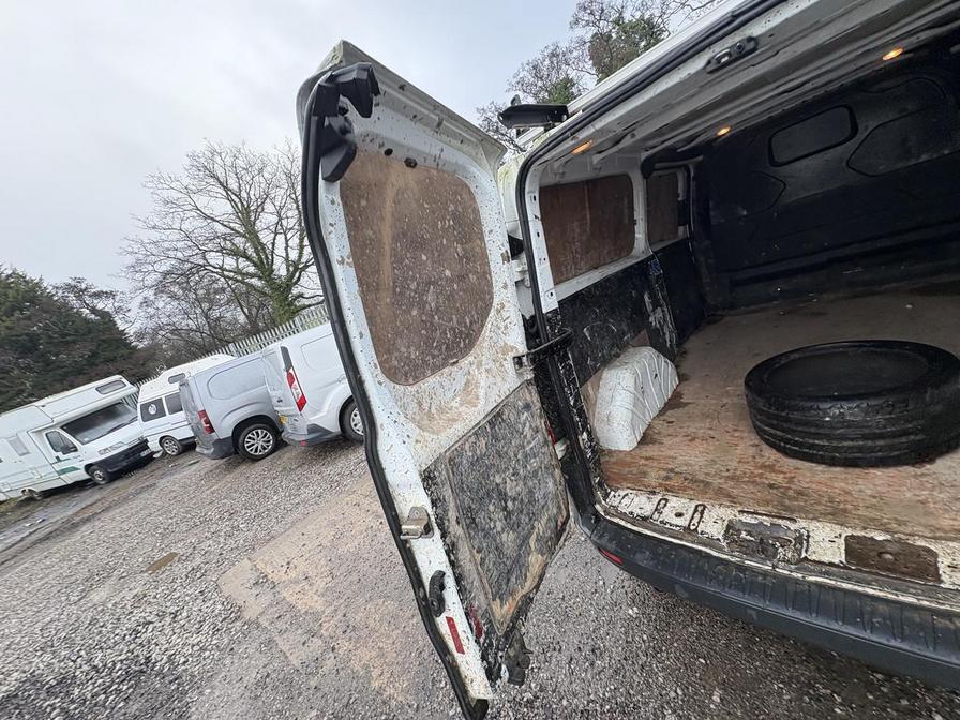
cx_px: 480
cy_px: 360
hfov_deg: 102.1
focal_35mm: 14
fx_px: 388
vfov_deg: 85.7
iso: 64
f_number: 2.2
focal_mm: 2.22
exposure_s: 1/136
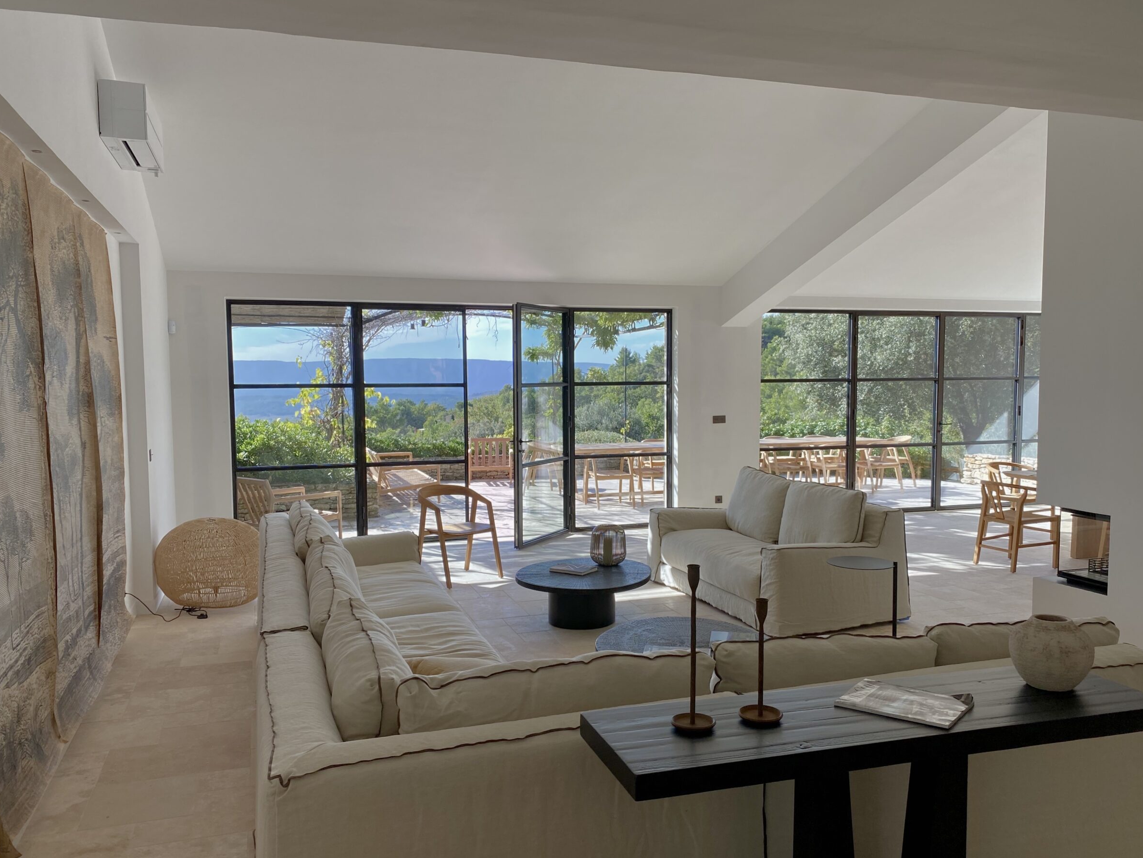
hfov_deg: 63.4
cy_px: 458
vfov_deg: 49.7
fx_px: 925
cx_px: 579
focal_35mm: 28
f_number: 1.8
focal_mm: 4.25
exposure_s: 1/475
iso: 32
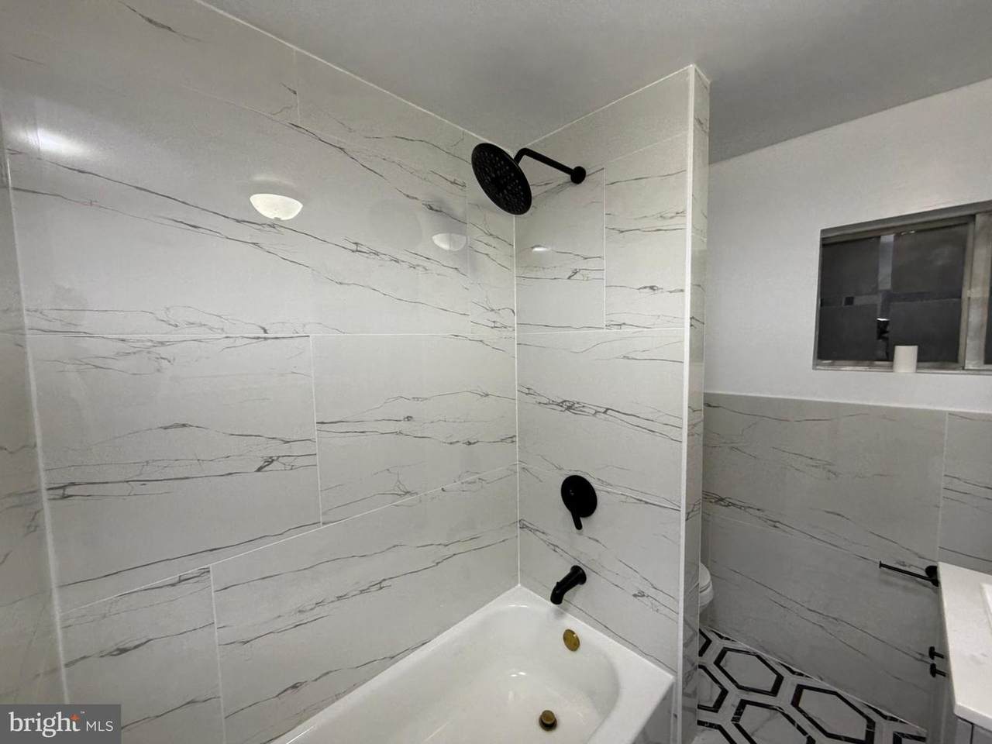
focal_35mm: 14
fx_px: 401
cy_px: 372
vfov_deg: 85.7
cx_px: 496
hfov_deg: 102.1
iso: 250
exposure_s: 1/120
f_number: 2.2
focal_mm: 2.22
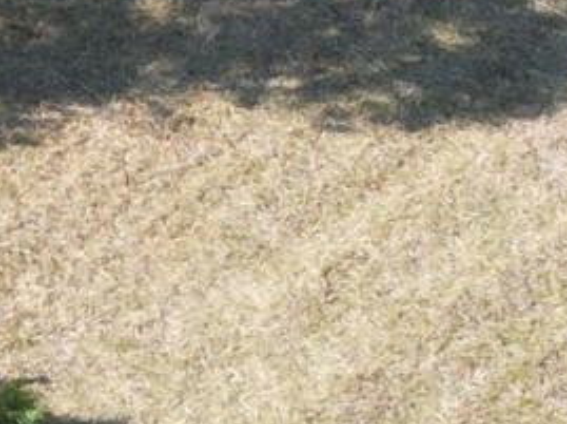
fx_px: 2993
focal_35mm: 183
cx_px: -388
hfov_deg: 10.3
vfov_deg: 7.5
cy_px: 1082
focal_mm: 6.72
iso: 110
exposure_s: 1/1250
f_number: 1.7
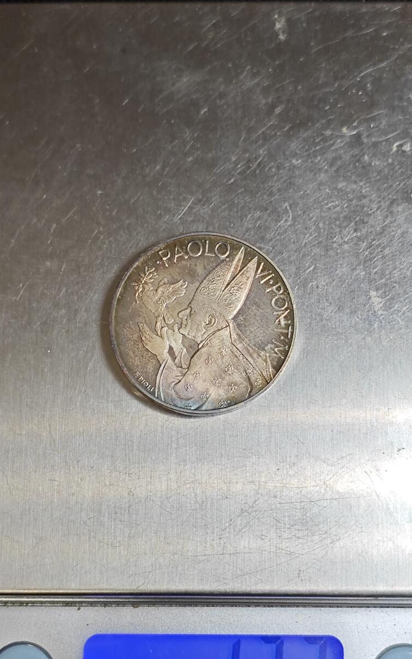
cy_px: 365
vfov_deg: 26.8
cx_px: 203
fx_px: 1383
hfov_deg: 16.9
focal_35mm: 77
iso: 80
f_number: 1.6
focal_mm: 5.84
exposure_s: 1/100
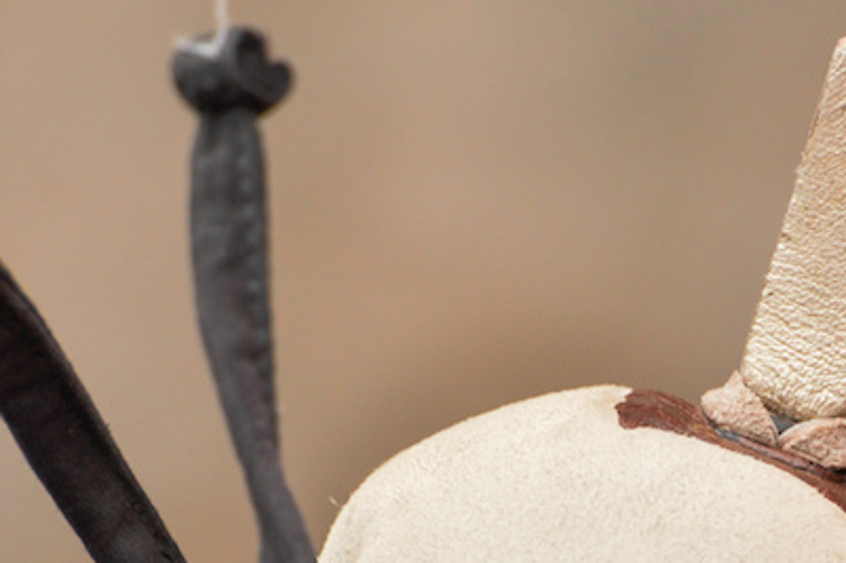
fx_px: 17382
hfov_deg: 2.8
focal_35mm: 740
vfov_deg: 1.9
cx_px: 692
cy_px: 588
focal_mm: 220
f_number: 8
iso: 200
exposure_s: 1/250
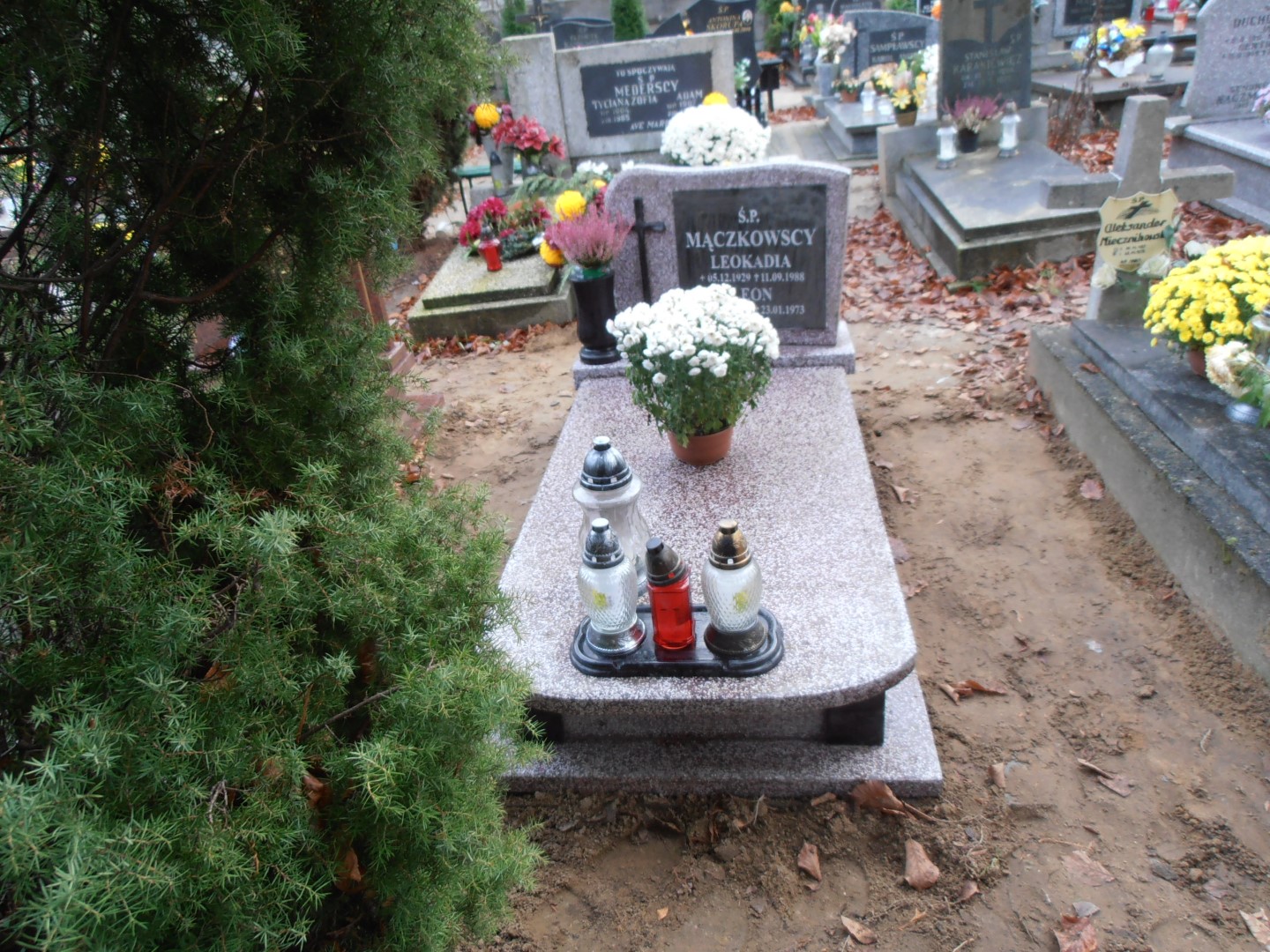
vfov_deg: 56.8
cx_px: 635
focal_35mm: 24
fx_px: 881
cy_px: 476
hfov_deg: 71.6
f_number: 3
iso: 80
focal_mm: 4.2
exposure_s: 1/40
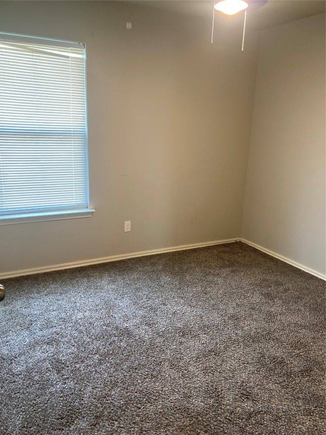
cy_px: 218
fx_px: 352
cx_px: 163
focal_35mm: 28
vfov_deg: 63.4
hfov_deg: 49.7
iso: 160
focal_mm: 3.99
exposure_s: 1/60
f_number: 1.8
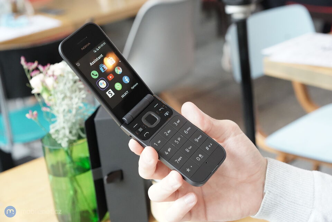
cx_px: 166
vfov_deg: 24.6
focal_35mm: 55
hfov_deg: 36.2
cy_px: 111
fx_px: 507
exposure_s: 1/250
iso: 10000
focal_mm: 55
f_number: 5.6
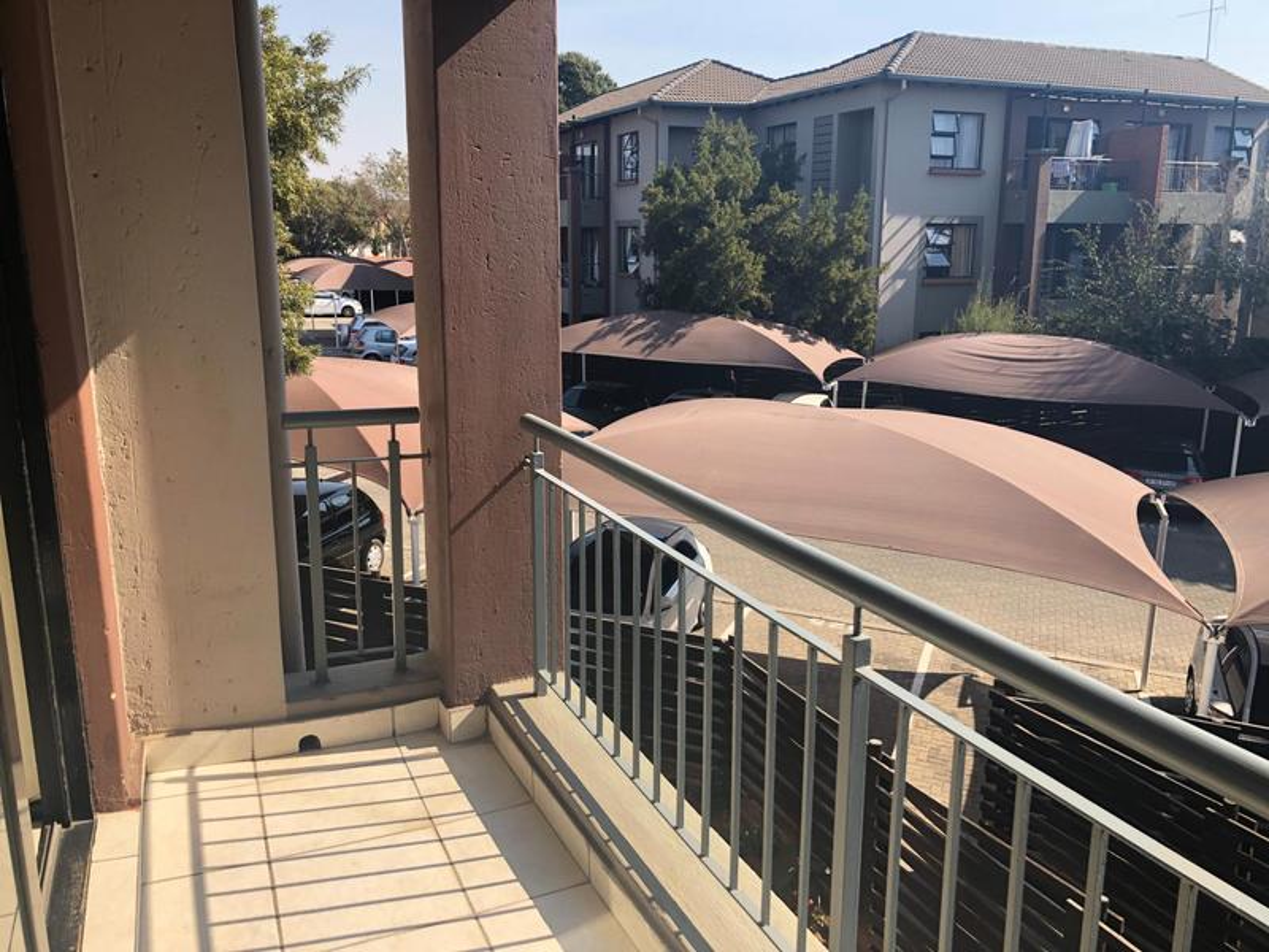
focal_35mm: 28
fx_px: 1026
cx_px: 634
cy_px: 476
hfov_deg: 63.4
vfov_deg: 49.7
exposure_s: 1/889
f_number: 1.8
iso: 20
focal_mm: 3.99
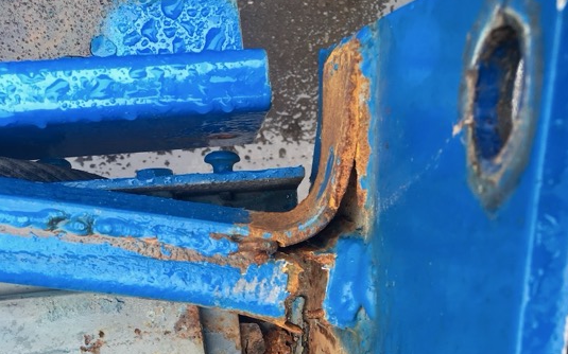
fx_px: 712
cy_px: 392
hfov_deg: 43.4
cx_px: 316
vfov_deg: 25.8
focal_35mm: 46
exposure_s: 1/100
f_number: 2.2
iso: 25
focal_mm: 4.15
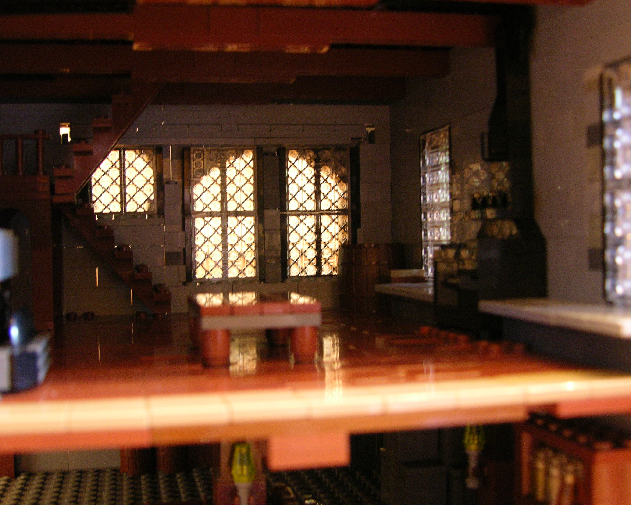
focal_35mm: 46
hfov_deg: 40.3
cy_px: 247
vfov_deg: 32.7
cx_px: 275
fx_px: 859
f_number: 2.9
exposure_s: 1/1.5
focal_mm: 10
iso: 200
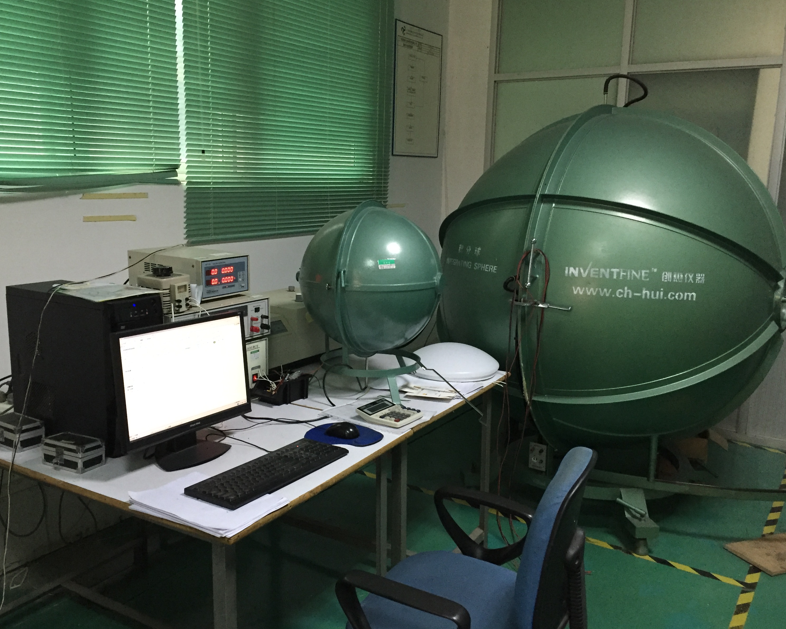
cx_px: 376
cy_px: 318
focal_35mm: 31
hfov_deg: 57.2
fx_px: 721
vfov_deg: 47.1
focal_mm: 4.15
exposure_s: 1/17
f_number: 2.2
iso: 250
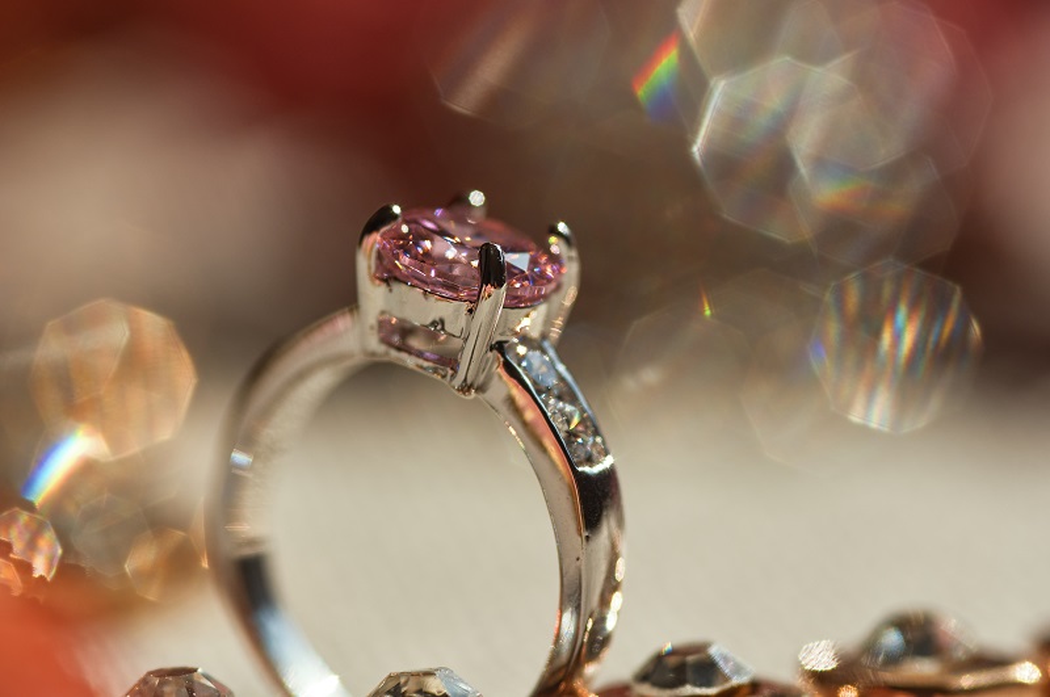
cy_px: 348
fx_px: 4573
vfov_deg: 8.7
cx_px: 525
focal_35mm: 157
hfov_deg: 13.1
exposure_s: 1/1000
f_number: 3.5
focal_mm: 105
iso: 200
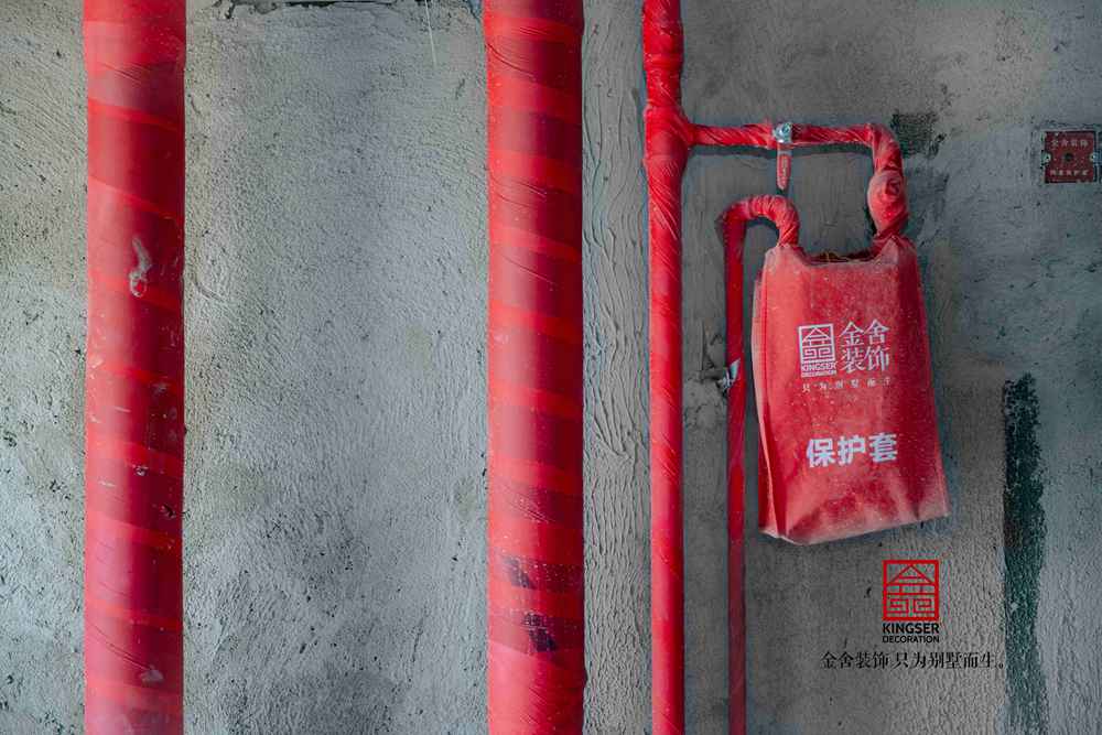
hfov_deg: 28.8
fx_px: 2143
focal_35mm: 70
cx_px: 551
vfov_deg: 19.5
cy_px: 368
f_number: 2.8
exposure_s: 1/60
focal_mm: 70
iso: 500
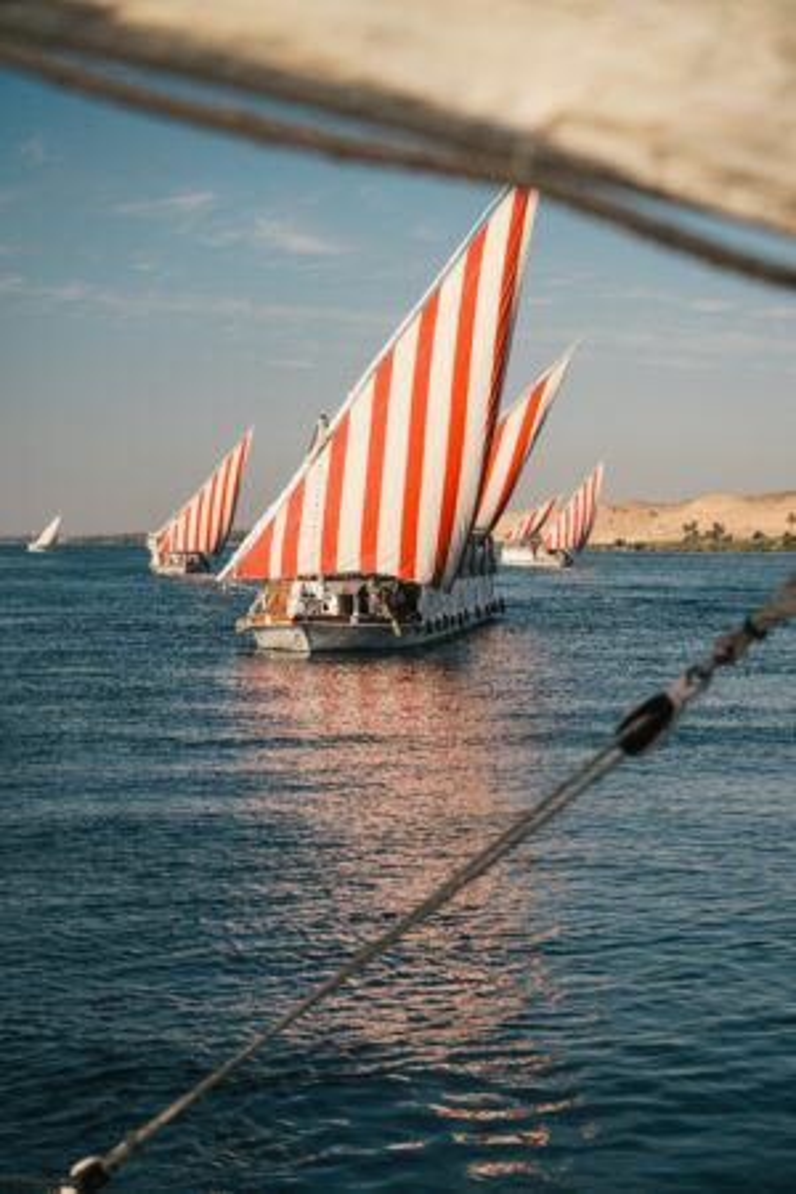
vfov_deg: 28.8
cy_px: 597
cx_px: 398
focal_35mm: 70
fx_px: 2321
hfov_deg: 19.5
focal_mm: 70
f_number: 4
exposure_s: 1/1250
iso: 200
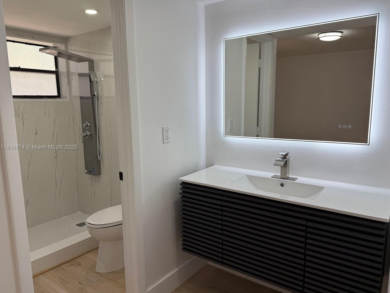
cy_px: 148
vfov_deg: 54.9
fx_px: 282
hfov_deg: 69.4
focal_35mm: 25
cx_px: 199
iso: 64
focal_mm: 6.76
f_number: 1.78
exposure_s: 1/198
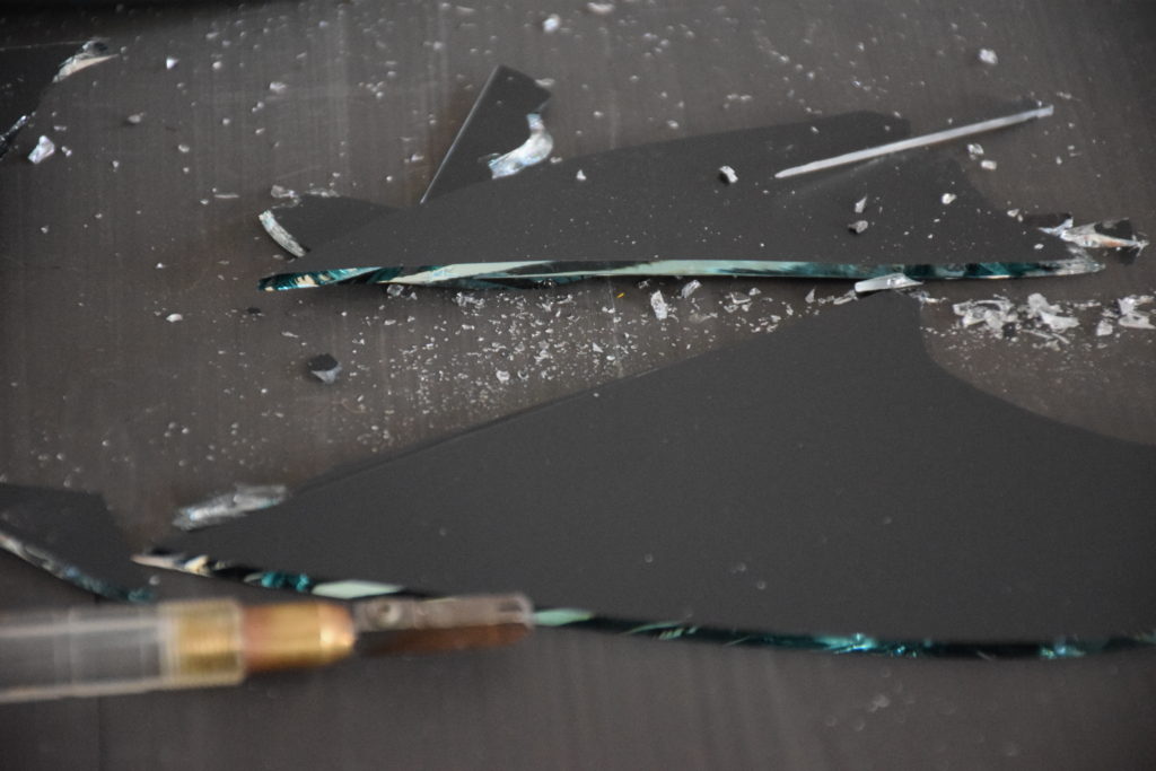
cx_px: 578
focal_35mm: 210
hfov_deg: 9.8
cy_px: 386
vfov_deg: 6.5
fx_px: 6744
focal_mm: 140
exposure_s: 1/80
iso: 6400
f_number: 5.6
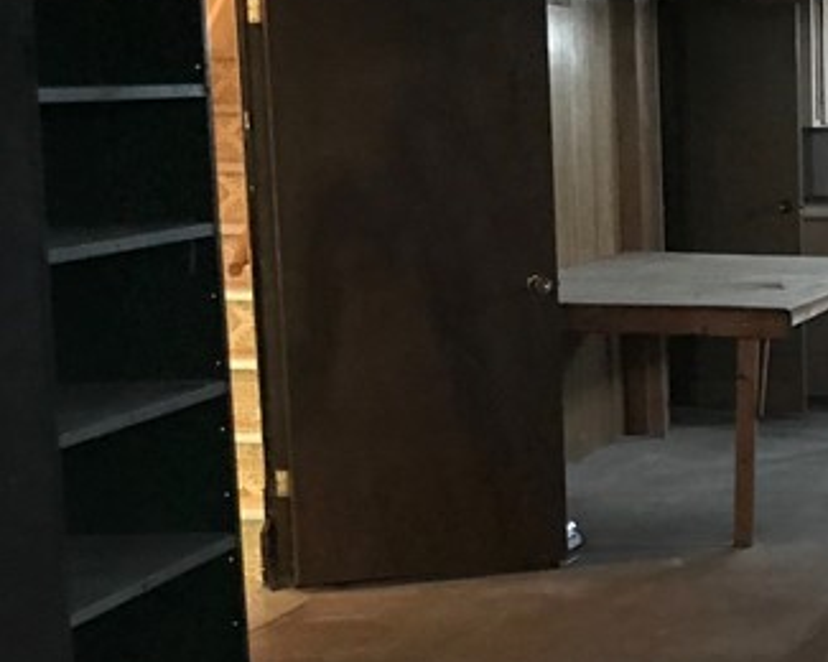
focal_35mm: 86
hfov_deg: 20.4
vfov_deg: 17.8
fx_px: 2107
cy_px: 491
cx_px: 1057
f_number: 1.8
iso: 125
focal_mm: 3.99
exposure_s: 1/4
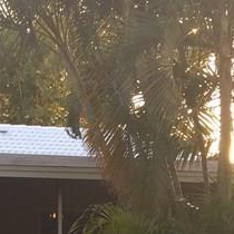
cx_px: -136
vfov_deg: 13.6
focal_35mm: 125
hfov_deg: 13.1
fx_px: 956
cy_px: 266
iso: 40
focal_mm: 4.15
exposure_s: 1/120
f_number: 2.2
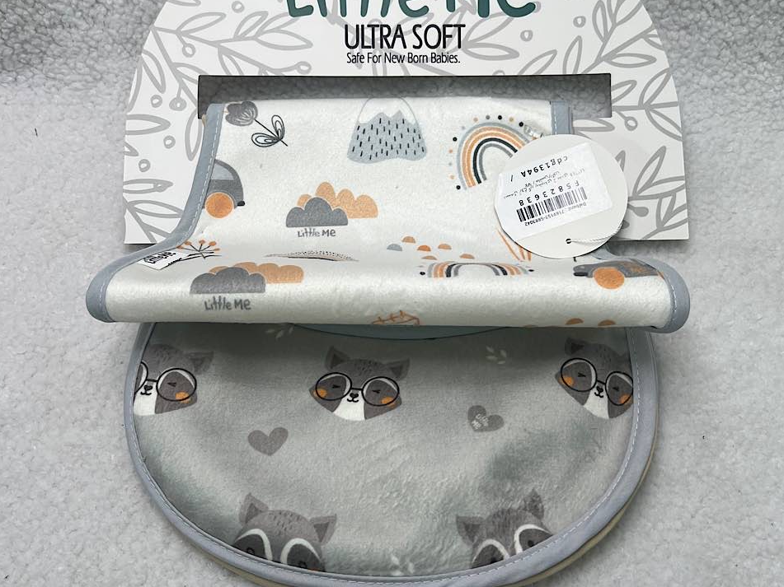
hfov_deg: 63.4
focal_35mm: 28
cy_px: 298
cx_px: 413
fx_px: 634
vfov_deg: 49.7
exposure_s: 1/105
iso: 32
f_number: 1.5
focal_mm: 5.7
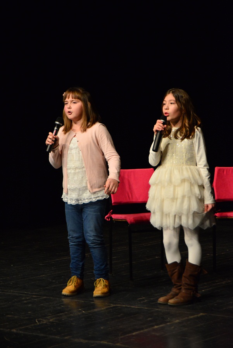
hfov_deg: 11.4
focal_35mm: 120
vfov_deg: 17.1
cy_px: 174
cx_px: 116
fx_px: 1164
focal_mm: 120
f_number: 6.3
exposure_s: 1/160
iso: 4000
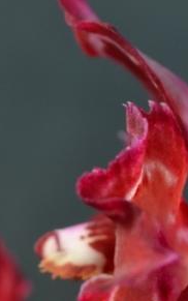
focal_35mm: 242
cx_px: 131
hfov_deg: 5.4
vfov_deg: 8.6
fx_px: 1981
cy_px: 269
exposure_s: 1/160
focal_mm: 45
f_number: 8
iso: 100
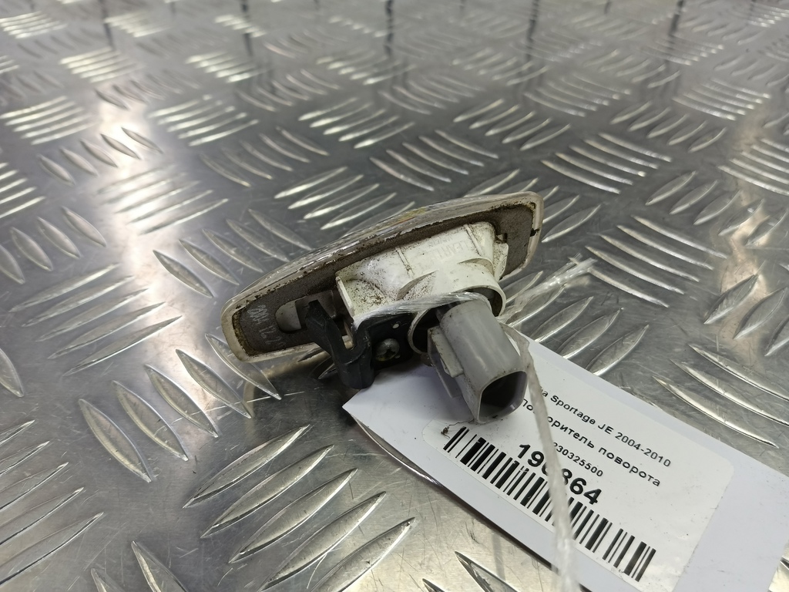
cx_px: 394
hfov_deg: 73.9
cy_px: 296
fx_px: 524
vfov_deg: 58.9
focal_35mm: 23
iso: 95
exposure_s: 1/50
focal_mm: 4.11
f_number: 1.6
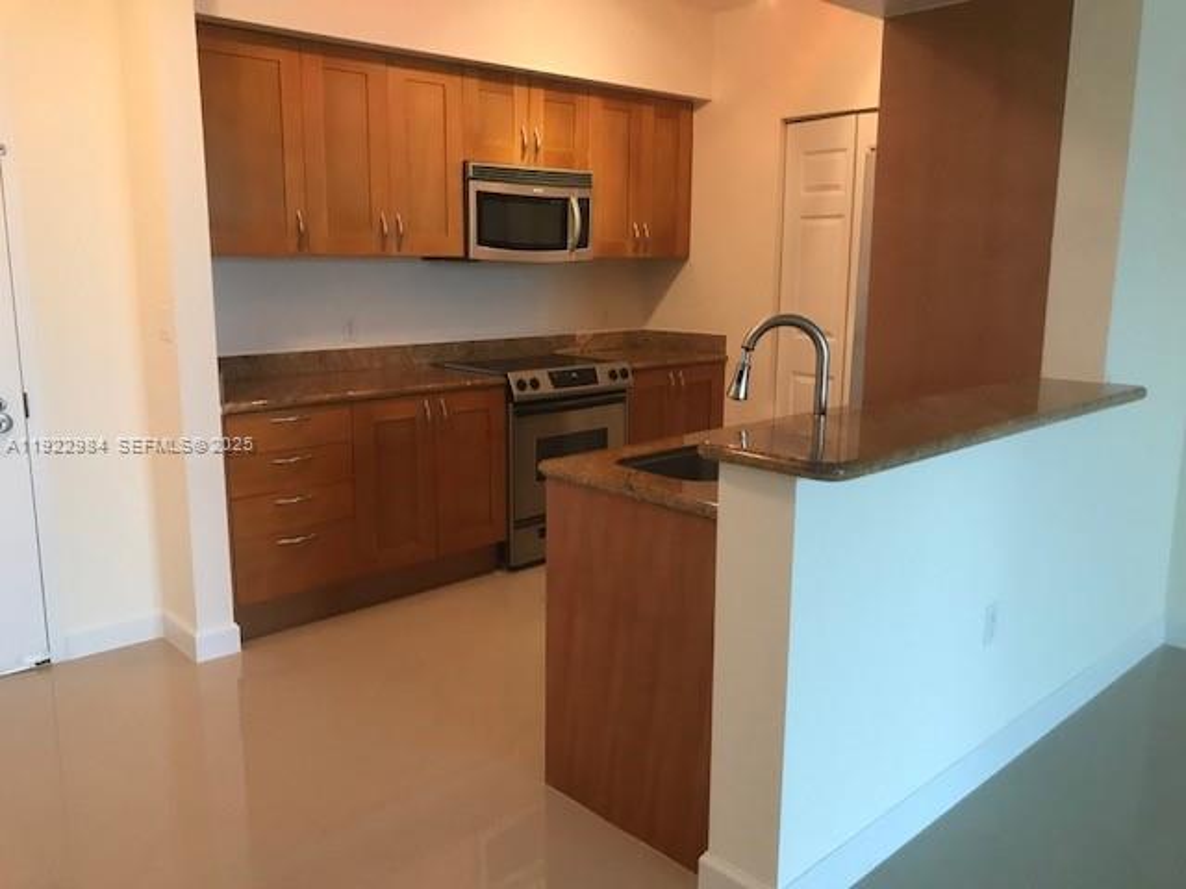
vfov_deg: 49.7
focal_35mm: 28
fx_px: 959
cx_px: 593
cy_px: 444
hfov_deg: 63.4
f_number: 1.8
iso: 50
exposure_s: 1/15
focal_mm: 3.99
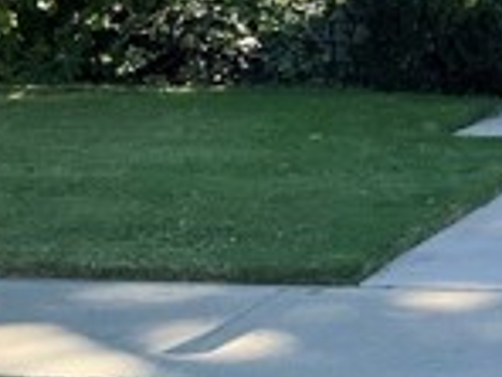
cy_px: -48
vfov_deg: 11.7
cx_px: 604
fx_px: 1813
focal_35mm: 125
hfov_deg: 15.2
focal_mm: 3
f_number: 1.8
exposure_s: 1/898
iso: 16
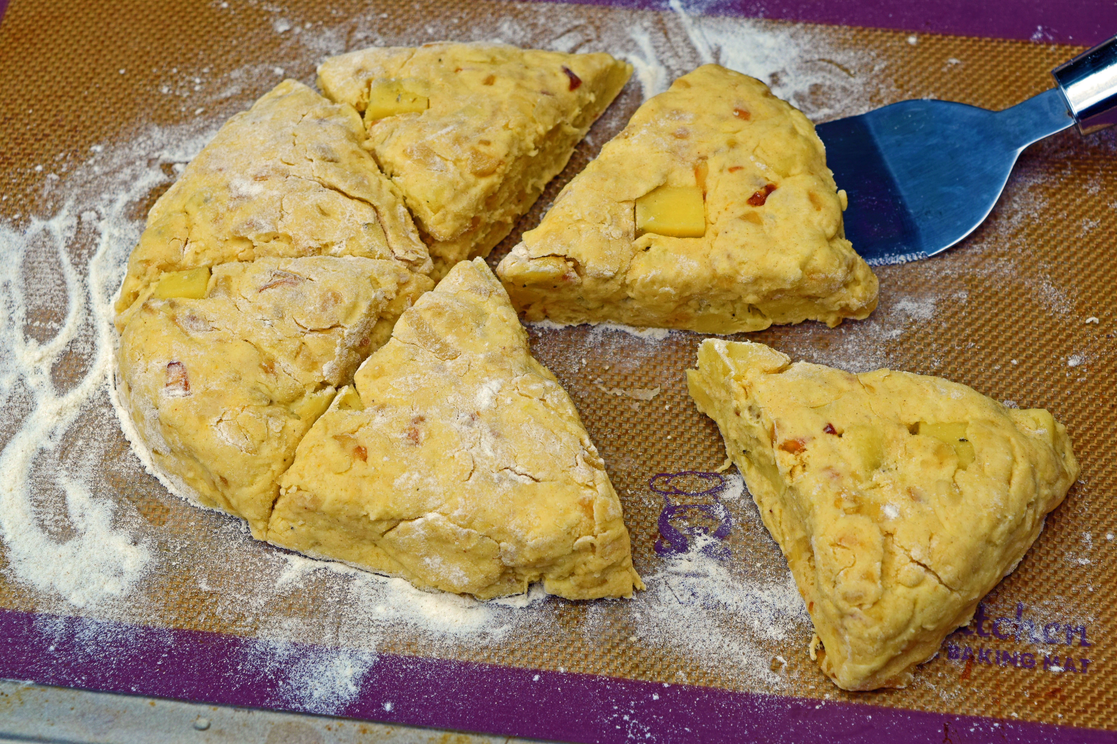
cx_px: 558
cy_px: 372
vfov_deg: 16.6
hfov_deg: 24.6
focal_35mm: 82
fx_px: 2560
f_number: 9
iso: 200
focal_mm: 55
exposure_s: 1/320
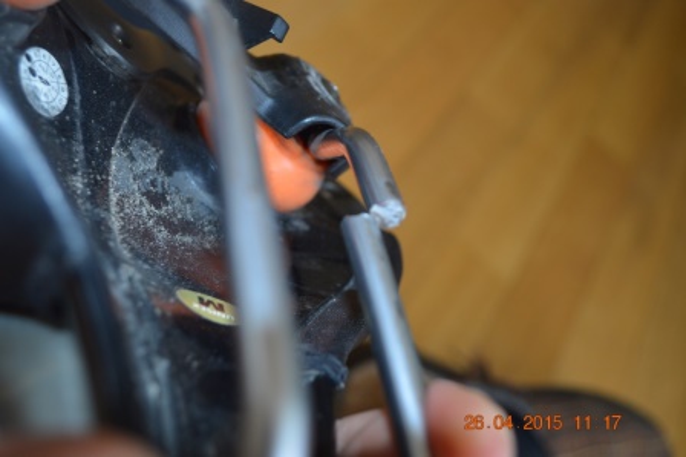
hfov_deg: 46.4
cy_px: 228
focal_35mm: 42
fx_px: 800
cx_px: 343
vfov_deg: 31.8
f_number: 4.5
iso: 400
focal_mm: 28
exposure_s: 1/60
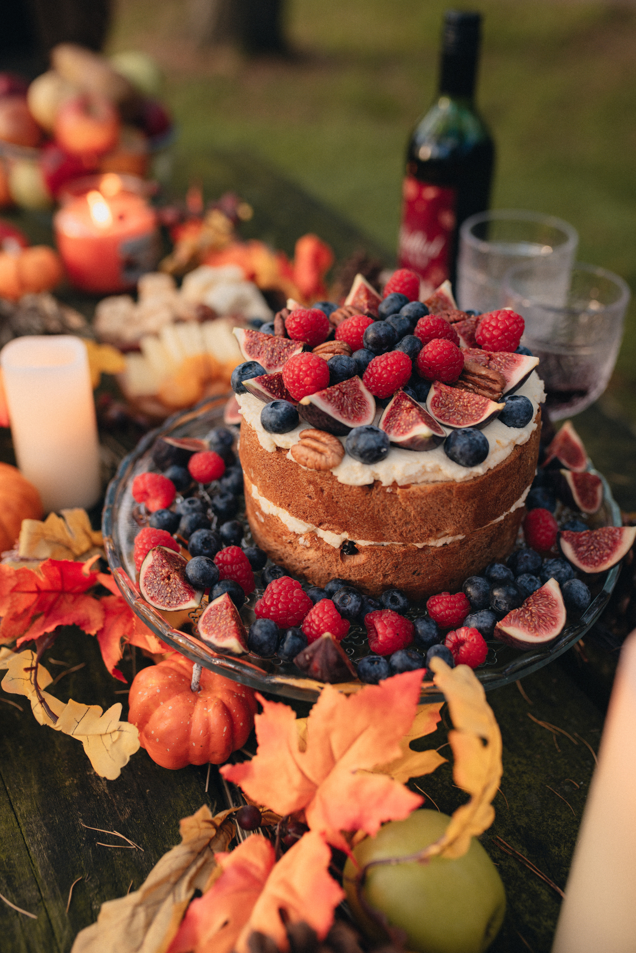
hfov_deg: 37.9
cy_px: 476
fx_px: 927
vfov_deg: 54.4
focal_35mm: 35
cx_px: 318
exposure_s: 1/100
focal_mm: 35
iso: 160
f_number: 2.5
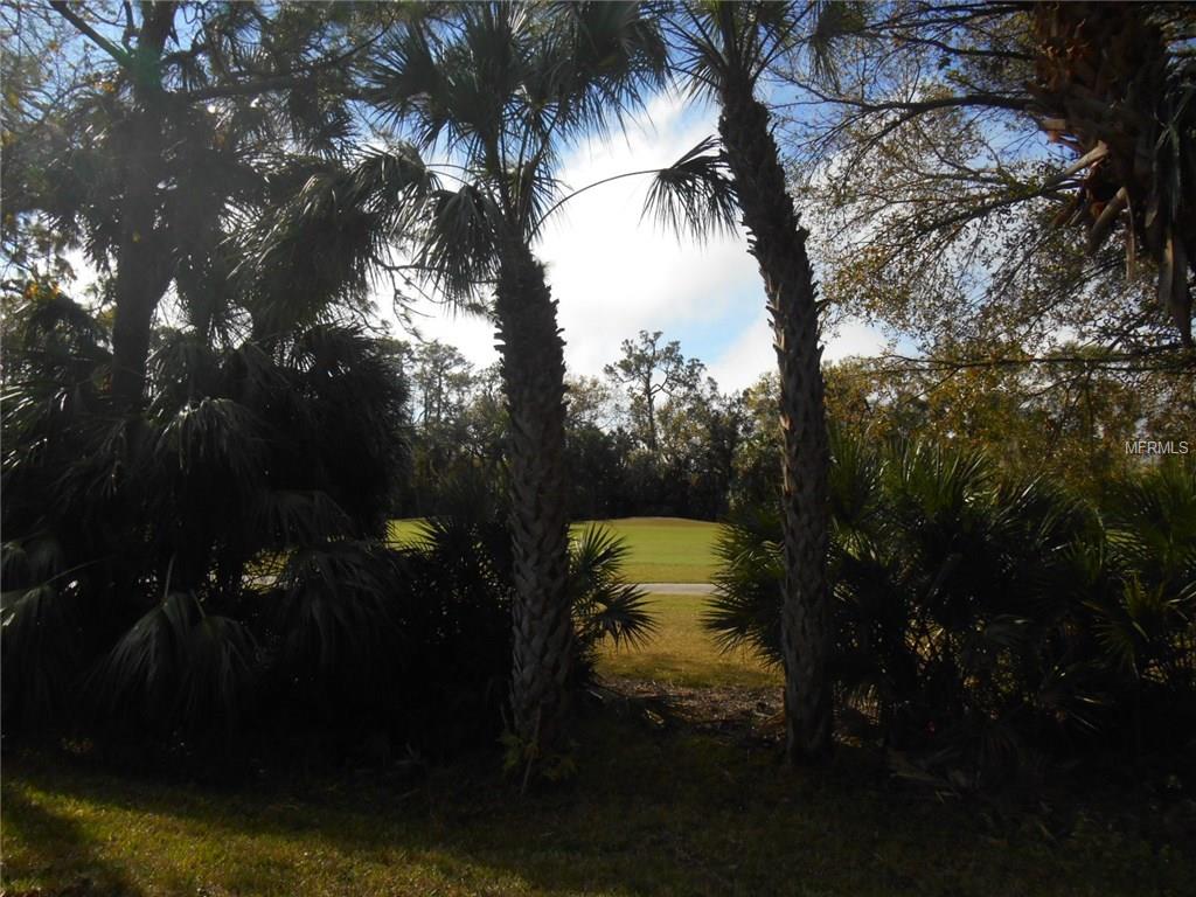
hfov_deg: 67.3
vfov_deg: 53.1
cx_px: 598
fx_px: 898
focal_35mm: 26
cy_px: 448
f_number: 11
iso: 200
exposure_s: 1/250
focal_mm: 4.7
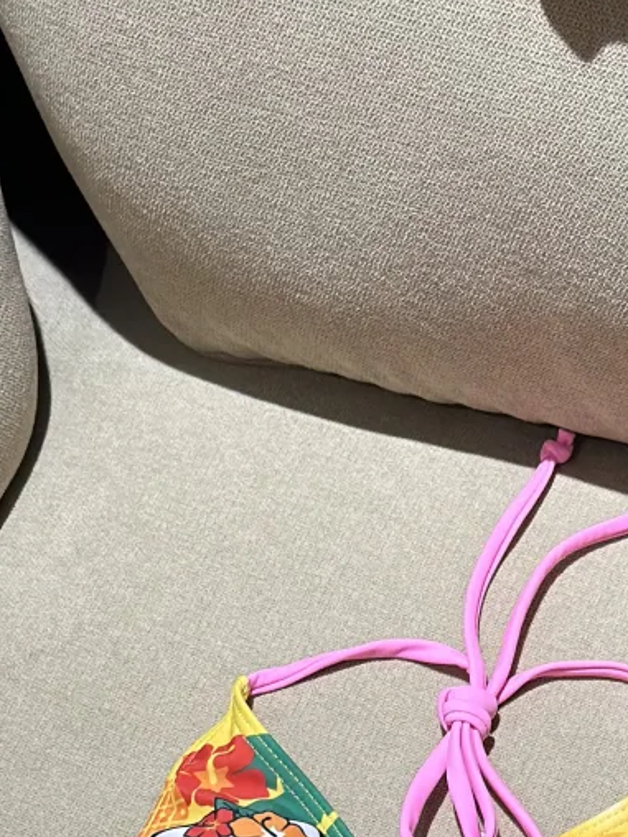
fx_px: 3290
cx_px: 686
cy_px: 1175
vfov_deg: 13.8
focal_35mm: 136
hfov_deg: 10.8
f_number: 1.78
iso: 125
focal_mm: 6.86
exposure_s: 1/100
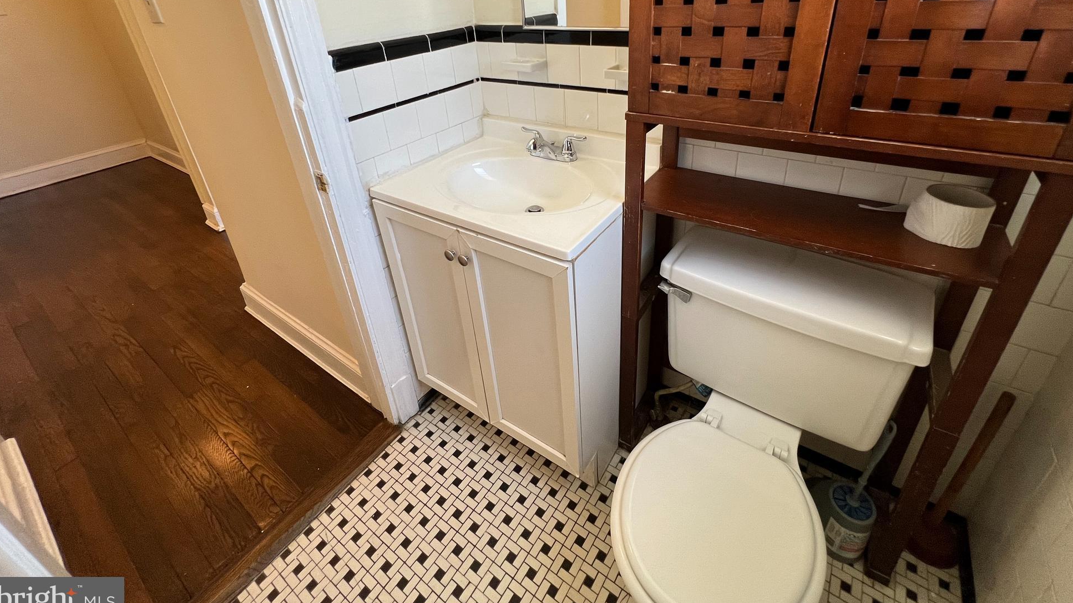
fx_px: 427
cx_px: 554
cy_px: 197
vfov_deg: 68.4
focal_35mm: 15
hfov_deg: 103.0
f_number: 1.8
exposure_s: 1/120
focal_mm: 1.57
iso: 160
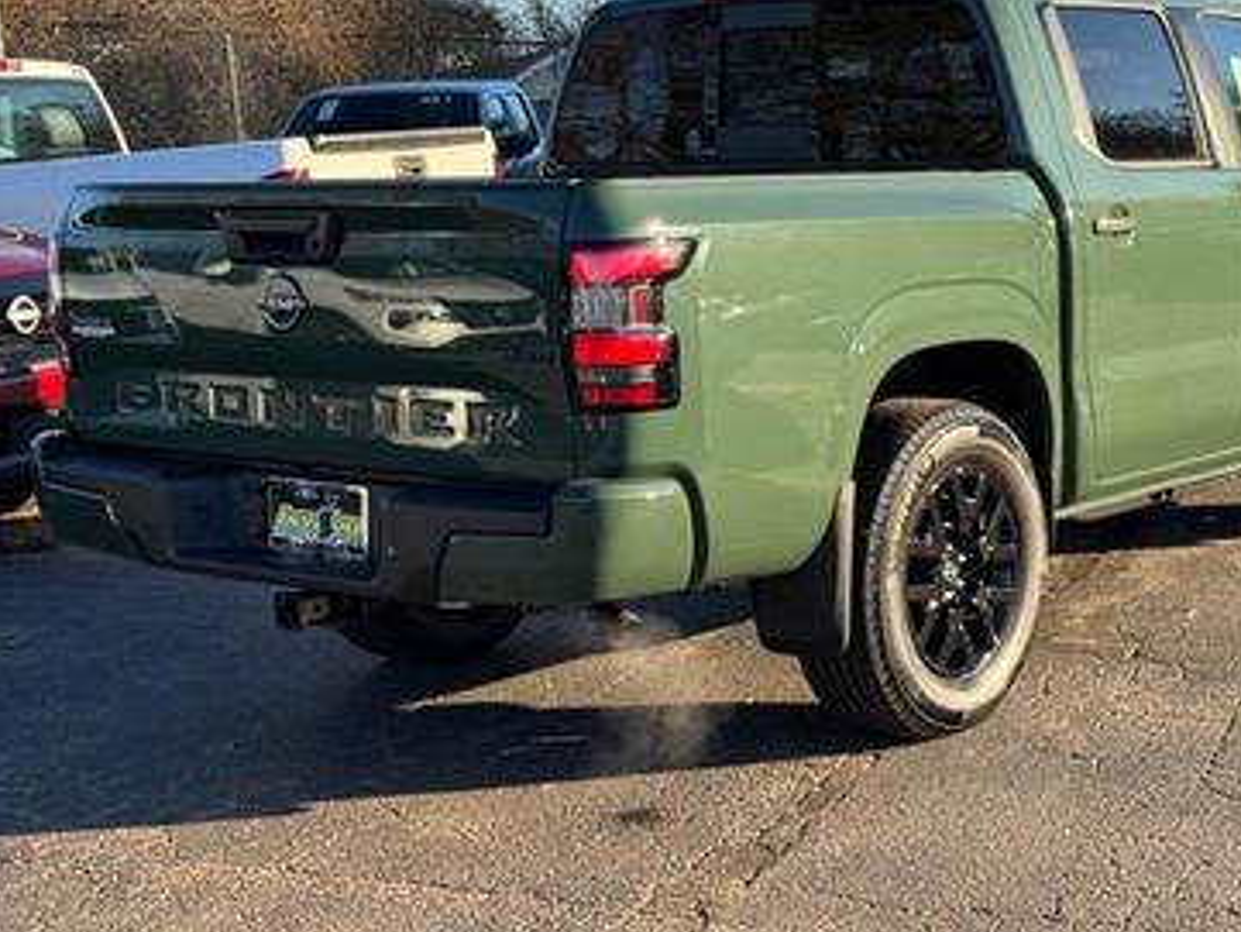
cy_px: 371
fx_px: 2403
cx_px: 743
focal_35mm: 67
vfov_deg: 21.9
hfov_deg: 28.9
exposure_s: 1/1011
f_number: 1.78
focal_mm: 6.76
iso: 64
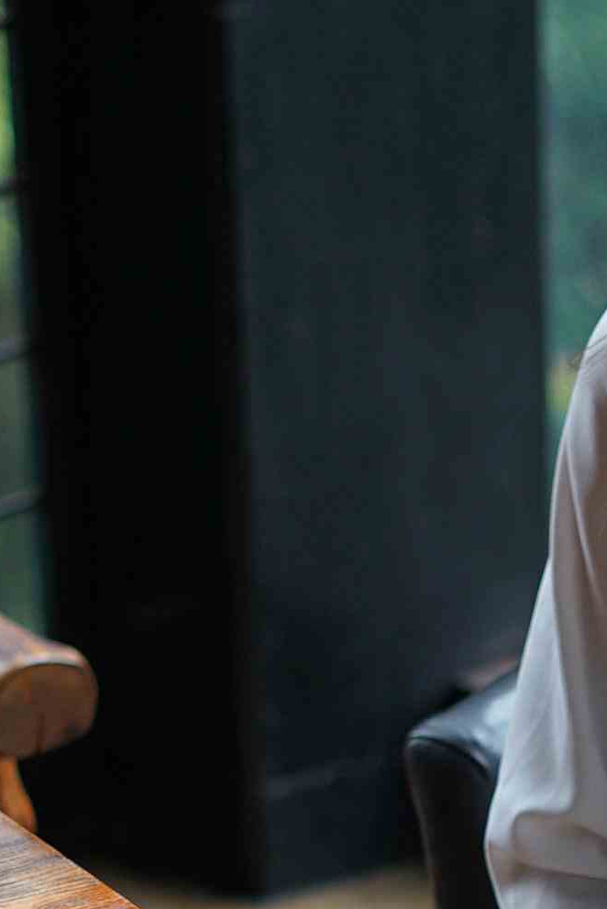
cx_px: 948
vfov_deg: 9.4
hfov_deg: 6.3
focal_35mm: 214
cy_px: 1269
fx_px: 5404
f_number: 1.8
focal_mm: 50
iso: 200
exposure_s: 1/200
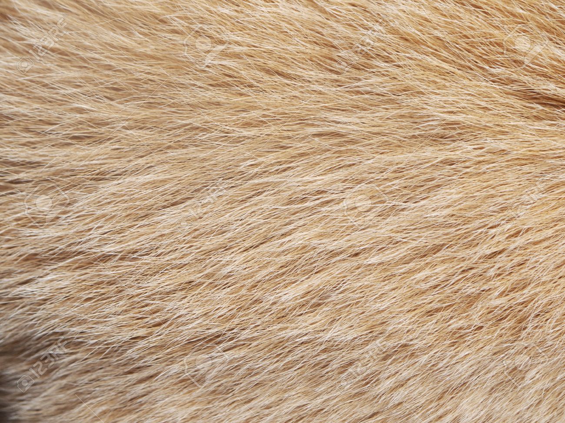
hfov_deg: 23.3
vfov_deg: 17.6
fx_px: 1371
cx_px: 282
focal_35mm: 84
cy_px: 212
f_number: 8
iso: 200
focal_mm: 42
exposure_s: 1/100
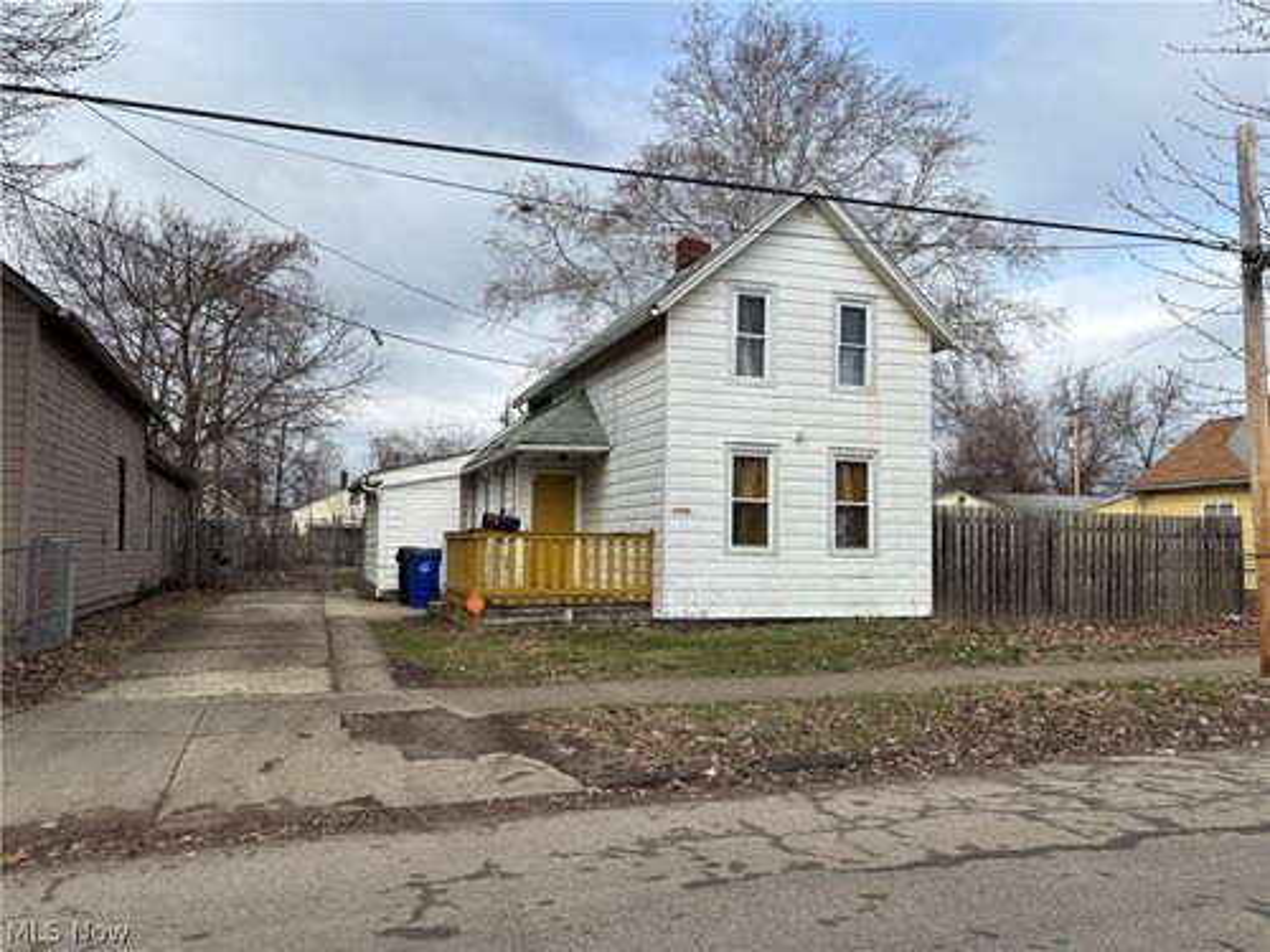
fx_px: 954
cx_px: 635
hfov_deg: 67.3
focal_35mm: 26
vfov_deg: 53.1
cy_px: 476
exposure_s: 1/2639
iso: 50
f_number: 1.6
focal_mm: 5.96
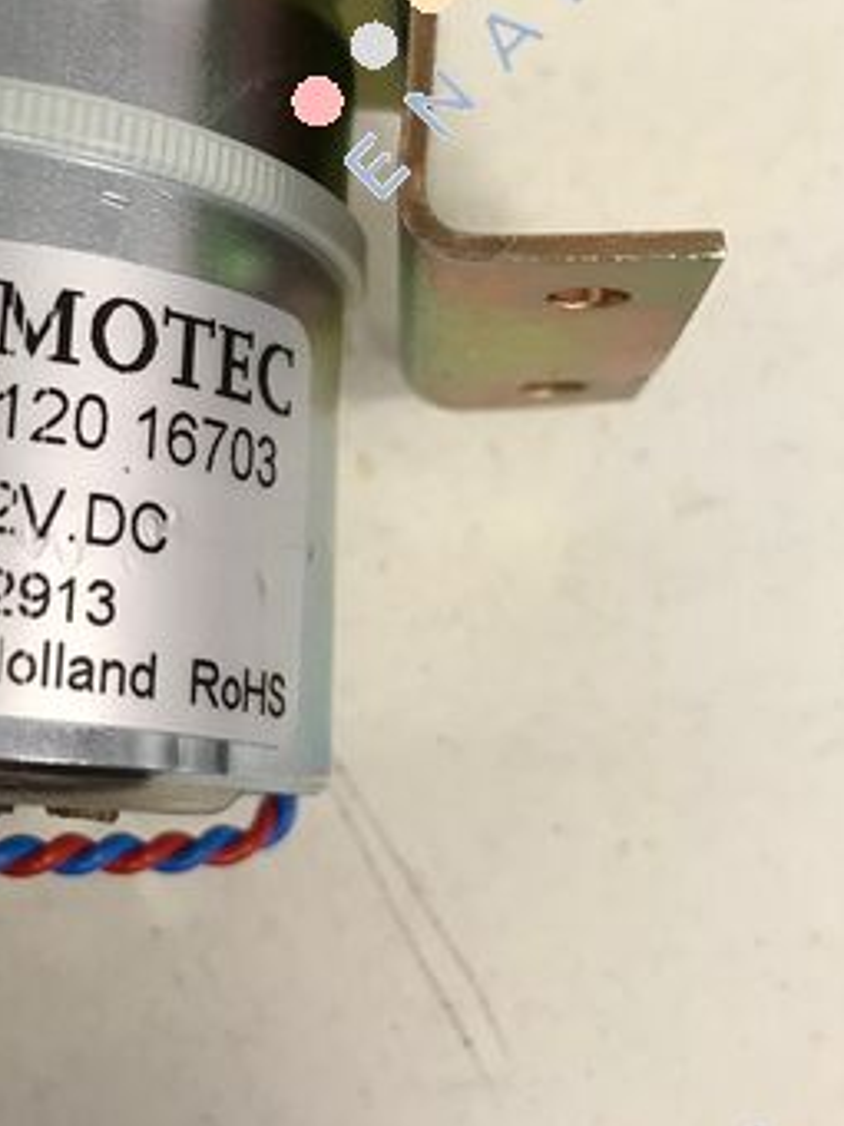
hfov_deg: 25.8
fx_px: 1788
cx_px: 99
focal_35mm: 55
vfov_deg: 34.8
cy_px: 439
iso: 40
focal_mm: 3.99
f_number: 1.8
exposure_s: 1/17
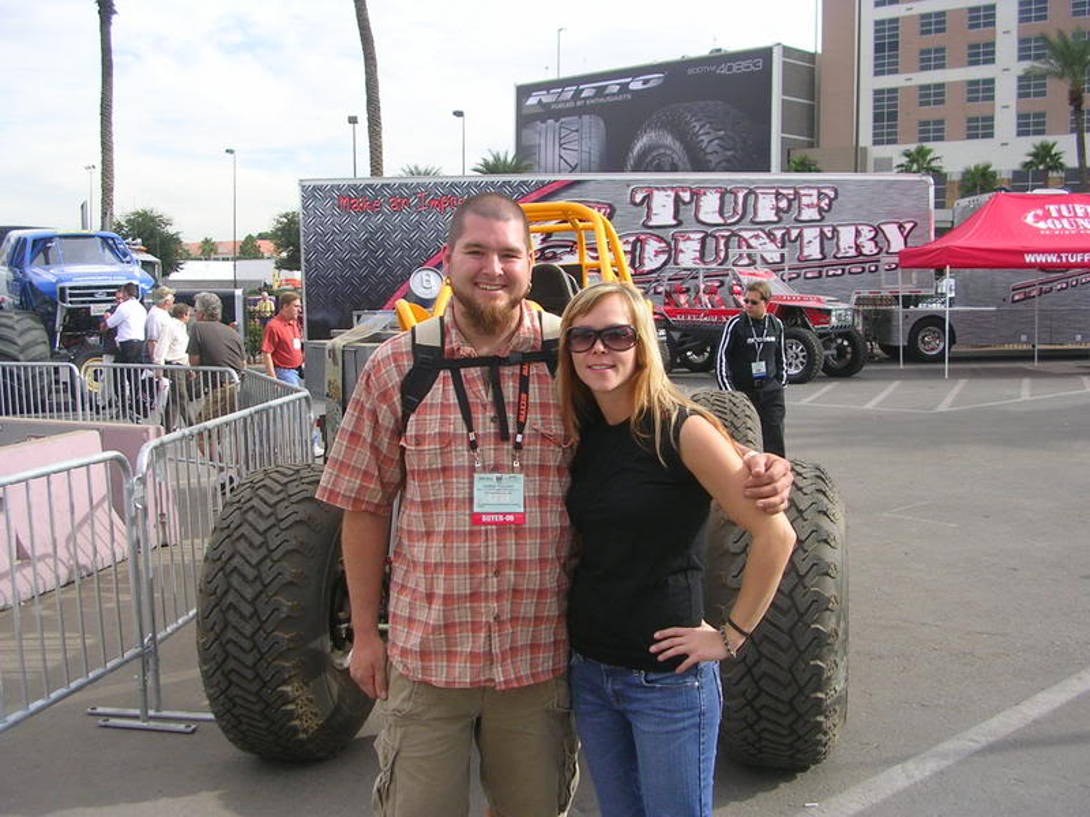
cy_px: 408
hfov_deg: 49.0
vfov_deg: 37.7
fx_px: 1197
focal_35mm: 38
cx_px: 545
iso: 50
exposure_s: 1/418
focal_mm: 5.8
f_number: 2.8
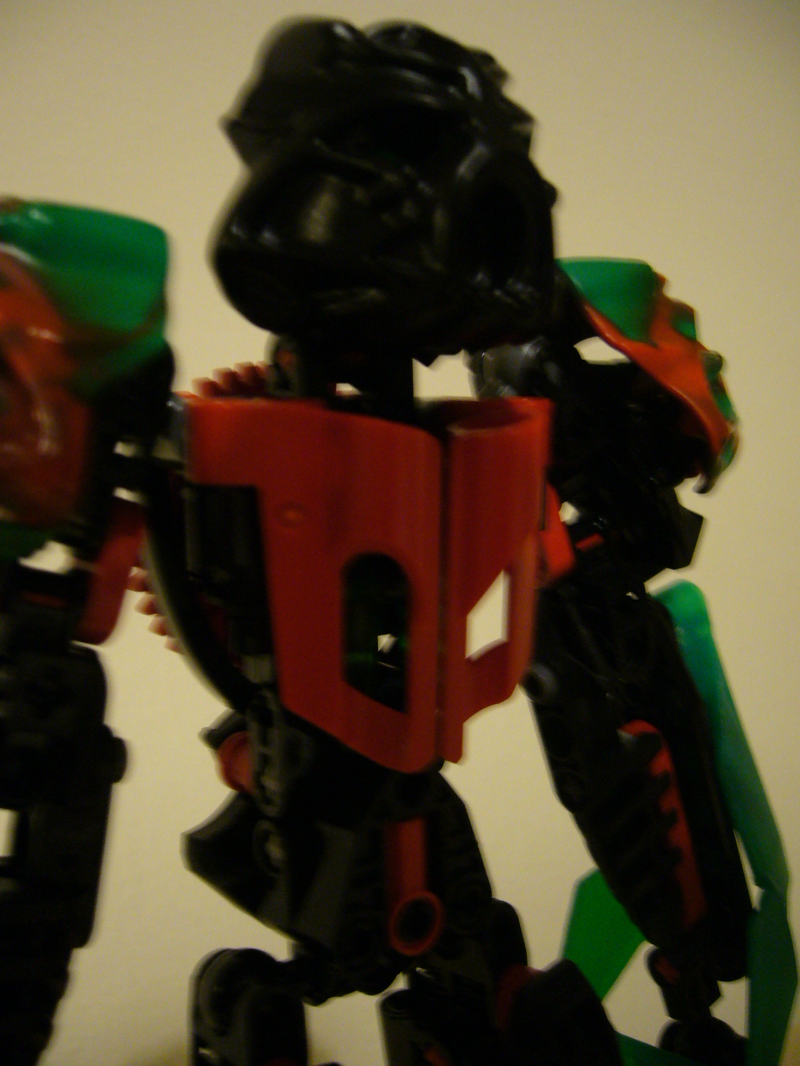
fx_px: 1078
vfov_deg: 52.6
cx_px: 400
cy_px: 533
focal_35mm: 35
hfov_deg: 40.7
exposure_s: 1/4
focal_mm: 5.8
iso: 200
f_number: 2.8
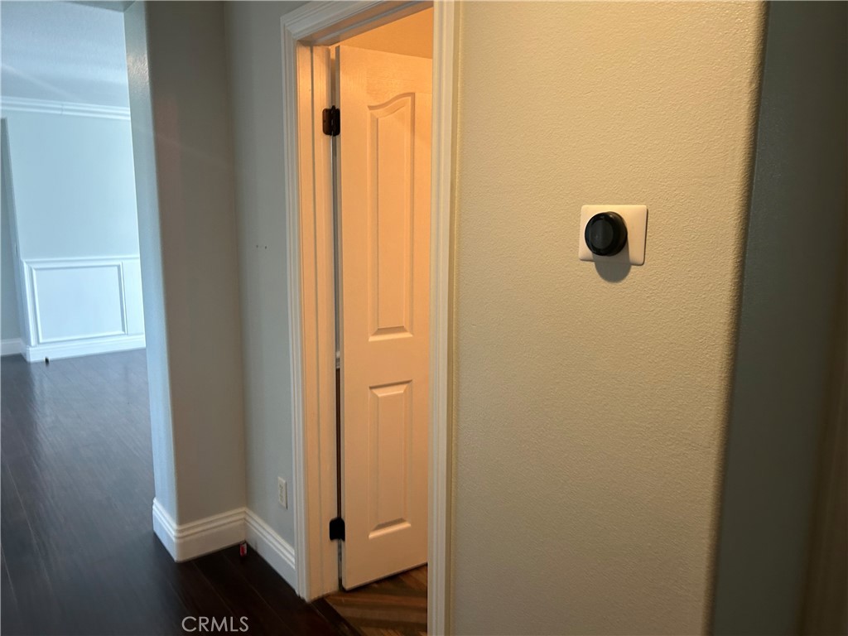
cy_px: 318
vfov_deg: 53.1
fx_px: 637
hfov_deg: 67.3
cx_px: 424
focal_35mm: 26
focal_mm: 5.7
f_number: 1.5
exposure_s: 1/60
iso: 100
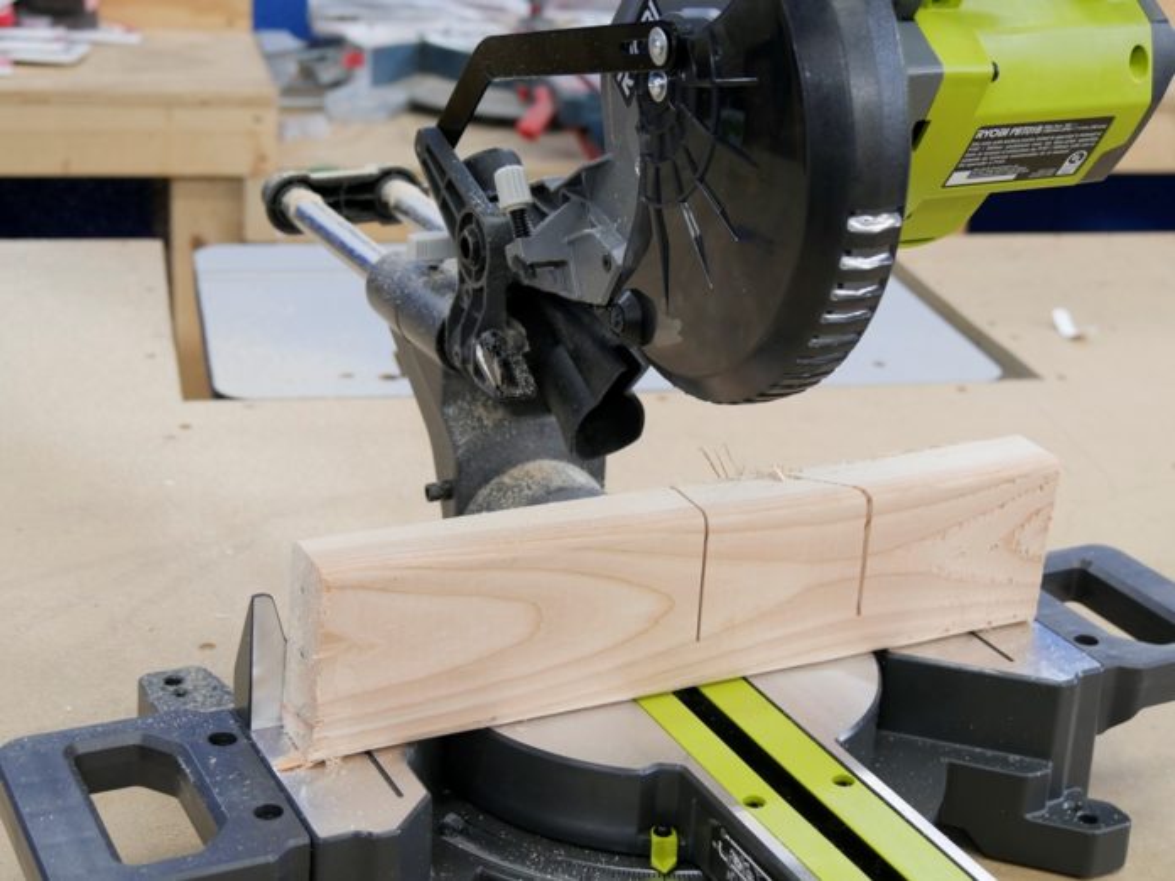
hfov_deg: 32.2
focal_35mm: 60
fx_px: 2037
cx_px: 588
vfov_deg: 24.4
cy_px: 440
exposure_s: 1/60
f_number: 4.4
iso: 640
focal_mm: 30
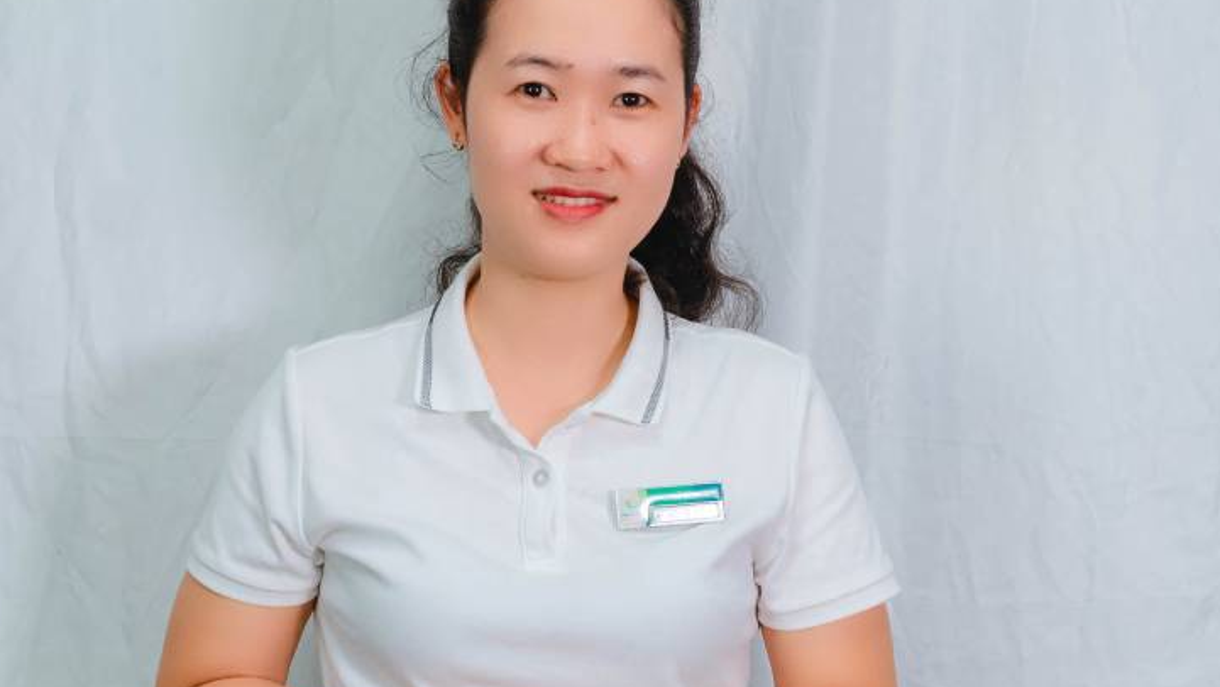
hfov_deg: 31.0
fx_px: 2200
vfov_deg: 17.7
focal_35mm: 68
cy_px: 396
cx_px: 596
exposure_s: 1/100
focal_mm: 26
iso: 640
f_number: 5.6
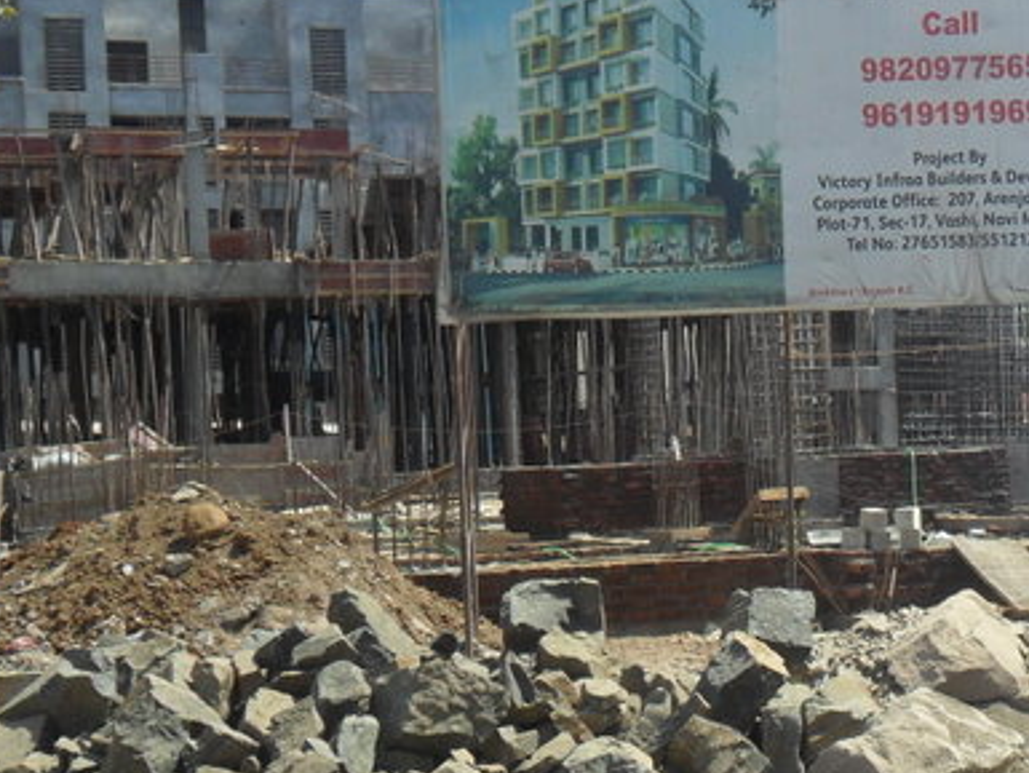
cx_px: 919
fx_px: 2230
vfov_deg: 19.6
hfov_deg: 25.2
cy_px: 448
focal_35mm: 75
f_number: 4
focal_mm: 6.6
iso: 100
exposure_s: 1/750
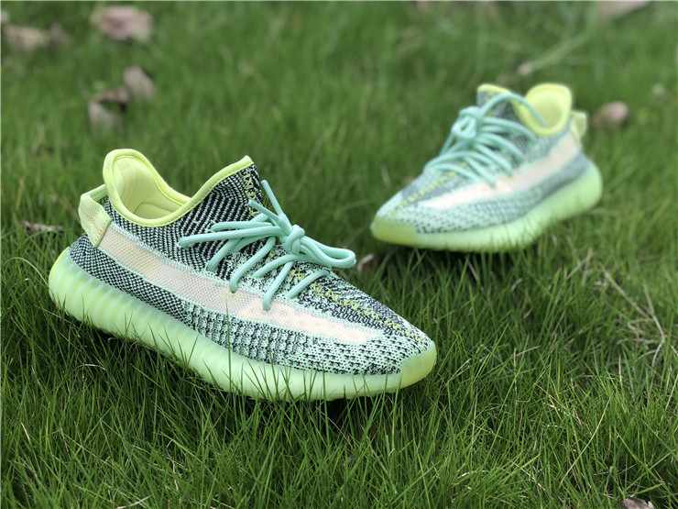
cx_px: 339
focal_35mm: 52
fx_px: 1018
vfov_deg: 28.0
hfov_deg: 36.8
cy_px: 254
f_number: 2.4
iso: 16
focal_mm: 6
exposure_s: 1/180
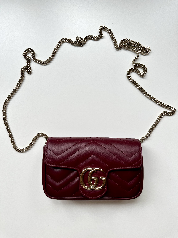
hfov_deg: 56.8
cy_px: 119
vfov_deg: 71.6
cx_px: 89
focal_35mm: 24
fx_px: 165
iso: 125
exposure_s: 1/121
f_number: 1.78
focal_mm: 6.86
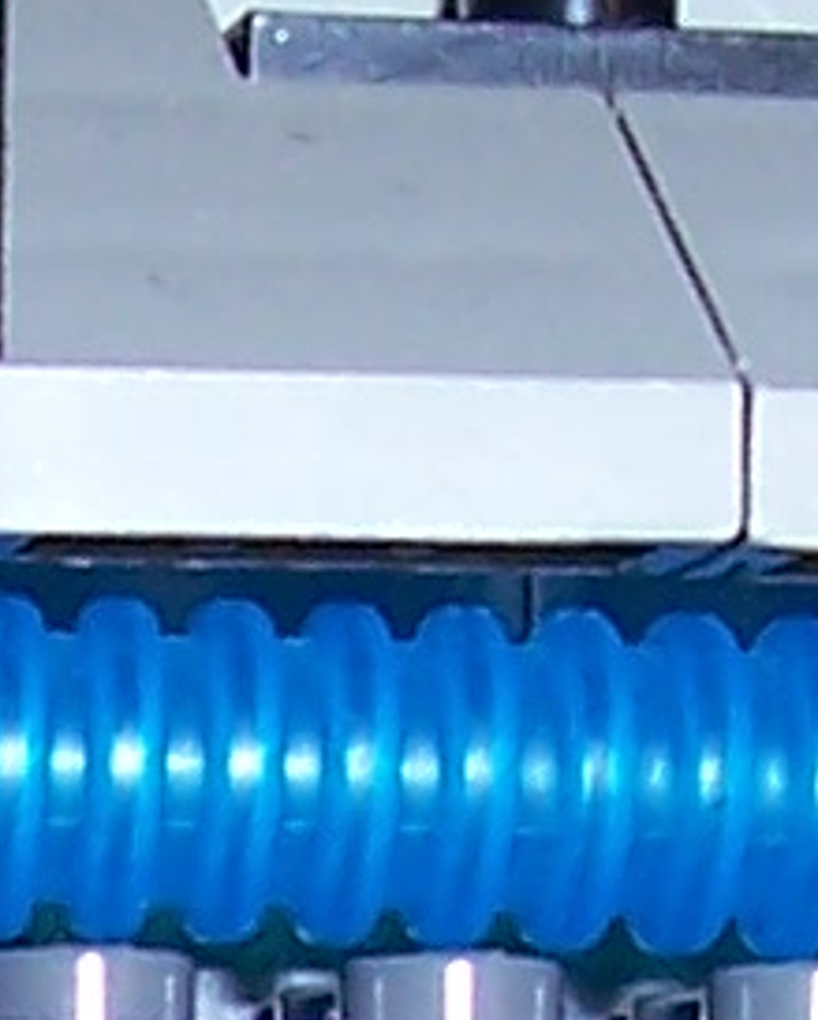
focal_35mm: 299
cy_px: 2391
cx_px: -347
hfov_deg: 5.1
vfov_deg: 6.2
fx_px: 9033
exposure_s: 1/60
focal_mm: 5.6
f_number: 2.7
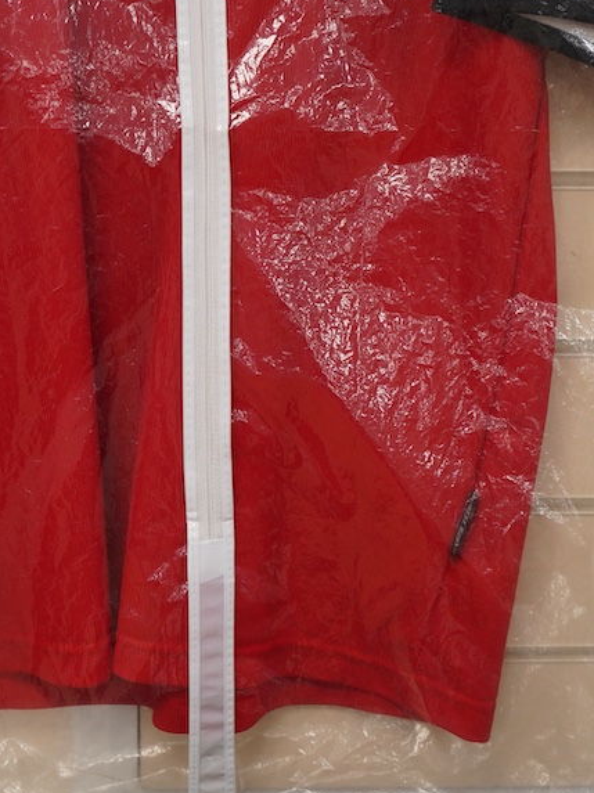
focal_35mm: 68
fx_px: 1558
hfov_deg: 21.5
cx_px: 177
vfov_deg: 28.6
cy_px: 394
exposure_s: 1/125
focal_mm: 30
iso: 1250
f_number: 9
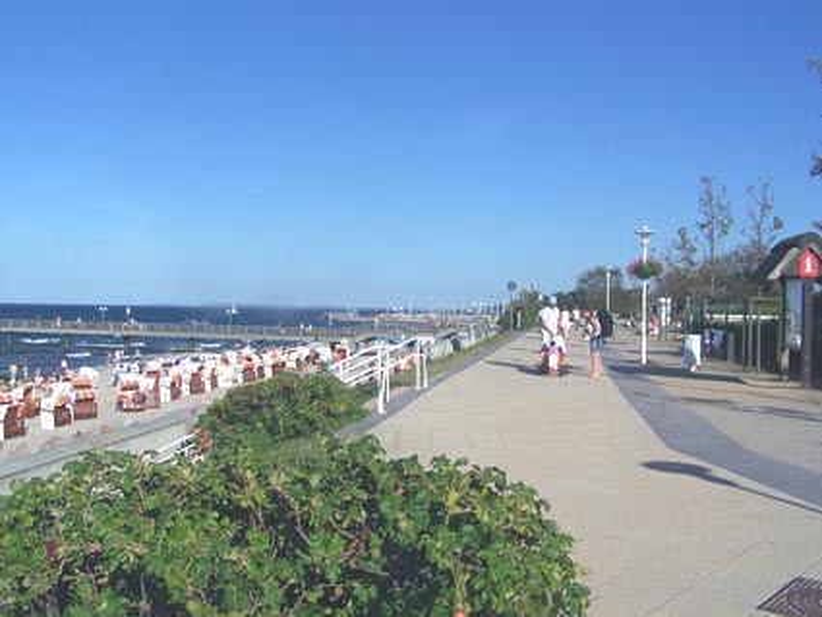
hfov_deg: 49.0
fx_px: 903
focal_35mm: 38
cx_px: 411
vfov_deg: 37.7
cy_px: 308
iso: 64
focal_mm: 6.3
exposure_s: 1/640
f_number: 5.6
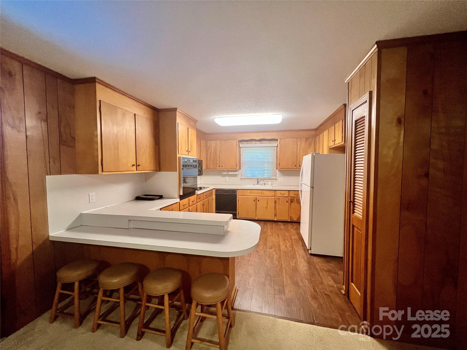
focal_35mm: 13
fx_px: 175
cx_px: 234
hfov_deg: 106.2
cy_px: 175
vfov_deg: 89.9
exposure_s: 1/60
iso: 320
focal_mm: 1.57
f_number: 1.8
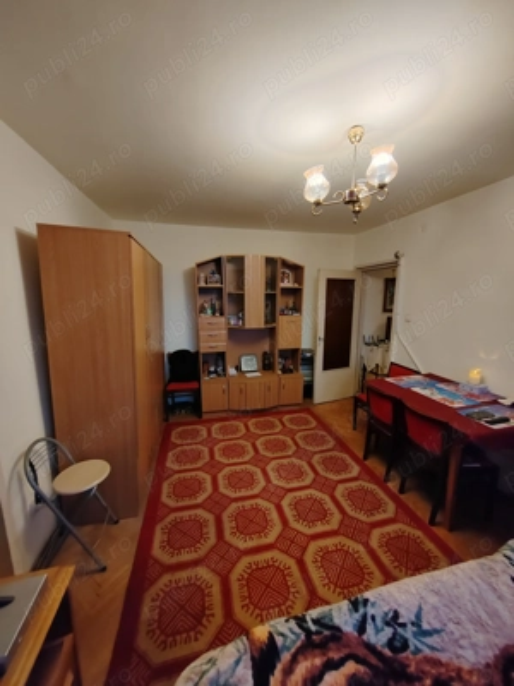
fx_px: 257
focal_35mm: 13
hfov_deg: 89.9
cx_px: 257
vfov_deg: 106.2
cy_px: 343
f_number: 2.2
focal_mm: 2.16
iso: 320
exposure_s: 1/33
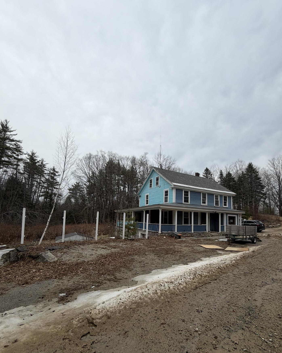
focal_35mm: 16
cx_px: 149
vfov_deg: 92.2
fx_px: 167
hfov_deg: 80.3
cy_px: 206
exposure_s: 1/770
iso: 25
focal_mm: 2.22
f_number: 2.2
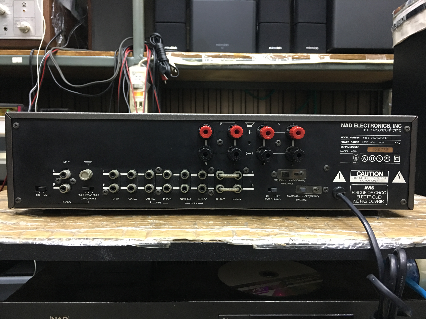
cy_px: 160
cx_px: 213
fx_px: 357
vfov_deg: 48.2
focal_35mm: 29
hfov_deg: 61.7
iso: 100
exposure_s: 1/10
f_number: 2.2
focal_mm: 4.15
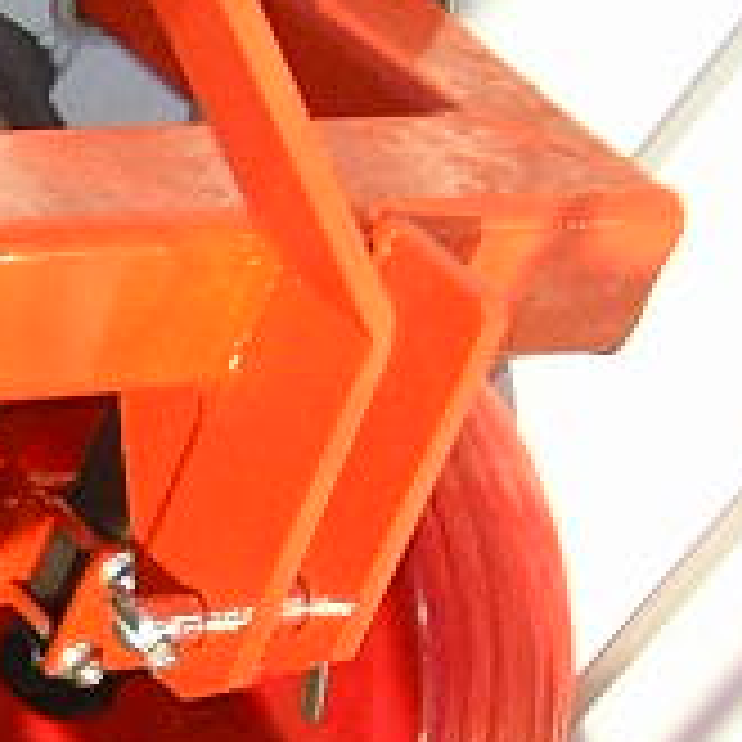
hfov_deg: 7.8
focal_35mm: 208
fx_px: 5044
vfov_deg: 8.4
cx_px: -1066
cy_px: 661
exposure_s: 1/500
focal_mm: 5.8
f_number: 2.9
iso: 64
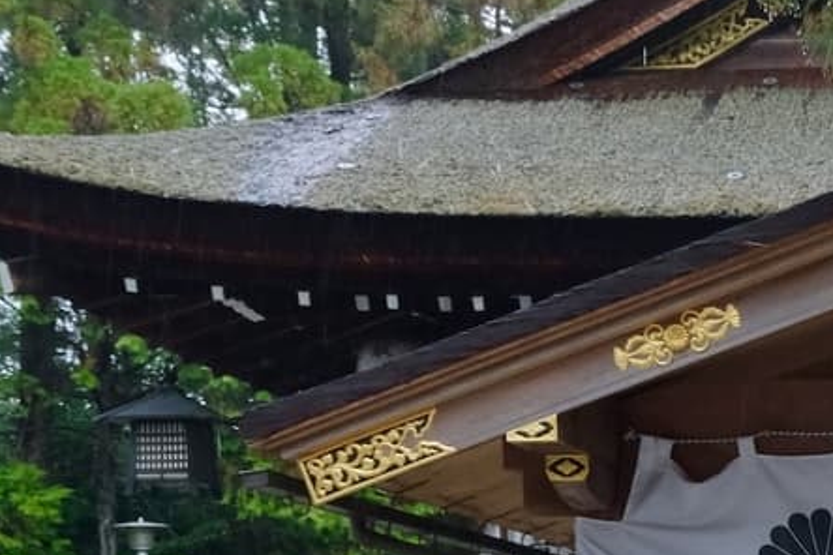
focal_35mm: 120
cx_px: 1319
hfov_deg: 15.5
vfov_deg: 10.9
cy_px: 878
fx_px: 2776
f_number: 8
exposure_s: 1/100
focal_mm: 24.7
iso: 1600
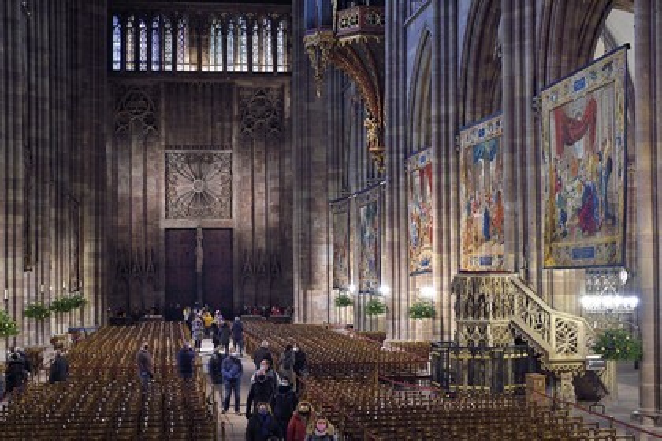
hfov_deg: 39.6
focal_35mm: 50
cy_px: 220
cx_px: 331
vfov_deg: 27.0
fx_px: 919
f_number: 6.3
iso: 1600
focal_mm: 50
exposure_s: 1/13
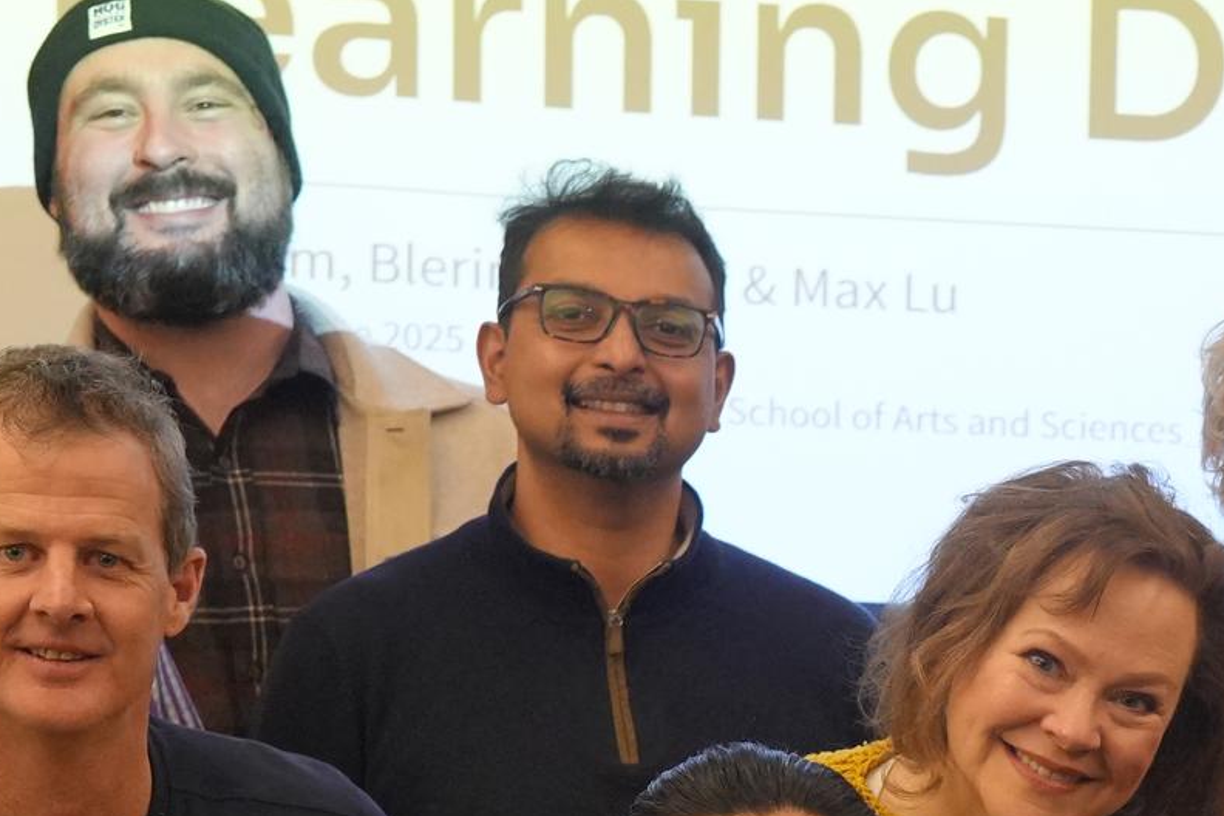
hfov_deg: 7.7
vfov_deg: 5.2
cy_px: 1161
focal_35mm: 265
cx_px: 1661
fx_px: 9009
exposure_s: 1/160
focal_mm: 56
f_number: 4
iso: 2000
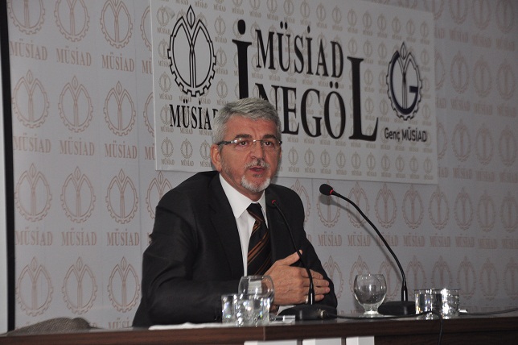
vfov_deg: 8.7
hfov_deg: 13.1
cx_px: 259
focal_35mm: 158
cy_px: 172
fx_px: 2264
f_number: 5.6
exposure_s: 1/200
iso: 640
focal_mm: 105
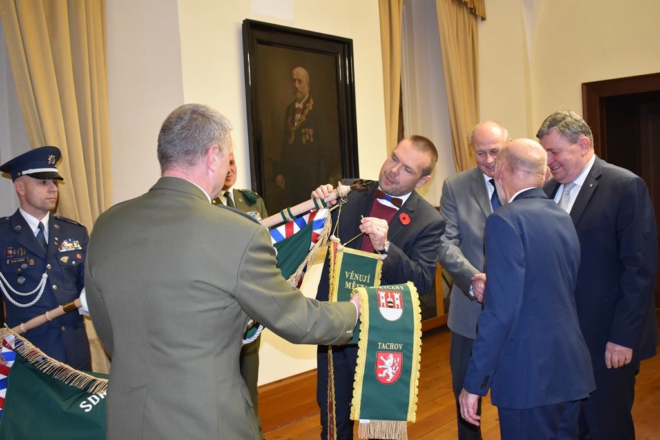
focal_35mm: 38
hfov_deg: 51.3
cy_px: 220
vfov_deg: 35.5
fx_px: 688
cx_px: 330
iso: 1100
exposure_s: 1/60
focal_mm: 25
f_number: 4
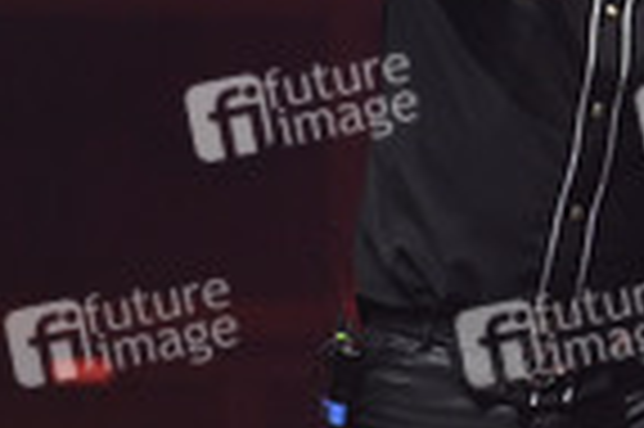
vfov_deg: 0.9
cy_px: -5
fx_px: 28160
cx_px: 633
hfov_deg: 1.3
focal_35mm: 1576
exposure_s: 1/250
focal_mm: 500
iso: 3200
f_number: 6.3
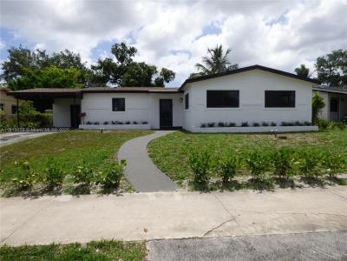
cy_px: 130
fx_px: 200
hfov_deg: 81.7
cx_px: 174
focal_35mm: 20
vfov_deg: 66.0
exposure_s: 1/2000
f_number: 3.5
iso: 100
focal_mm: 3.58
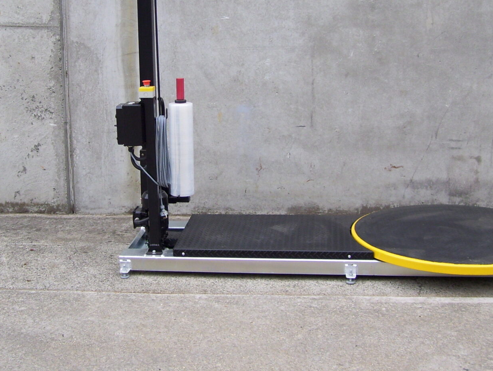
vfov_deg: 24.4
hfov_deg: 32.1
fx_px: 856
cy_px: 130
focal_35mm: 60
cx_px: 217
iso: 80
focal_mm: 6
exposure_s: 1/500
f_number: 2.7
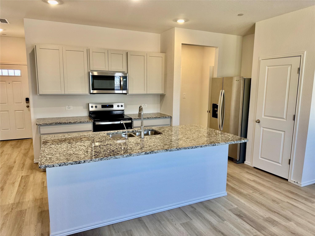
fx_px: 218
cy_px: 118
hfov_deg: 71.6
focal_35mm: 24
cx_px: 158
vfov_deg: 56.8
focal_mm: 6.76
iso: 160
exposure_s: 1/120
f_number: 1.78
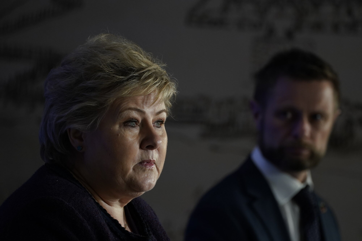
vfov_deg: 2.6
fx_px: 5248
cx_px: 181
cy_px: 120
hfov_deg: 4.0
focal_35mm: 522
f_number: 5.6
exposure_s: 1/160
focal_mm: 348
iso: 1600
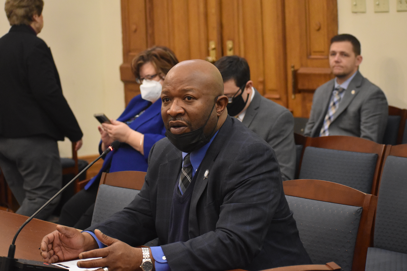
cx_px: 204
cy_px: 136
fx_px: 1187
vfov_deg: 13.0
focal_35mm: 105
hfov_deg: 19.5
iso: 4000
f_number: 4.5
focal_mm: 70
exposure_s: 1/125
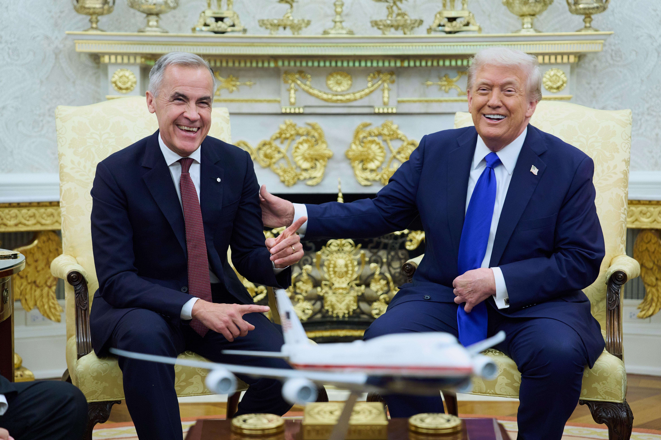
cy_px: 220
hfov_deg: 30.1
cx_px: 330
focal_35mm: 67
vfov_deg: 20.3
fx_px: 1230
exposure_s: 1/200
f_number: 2.8
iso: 3200
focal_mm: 67
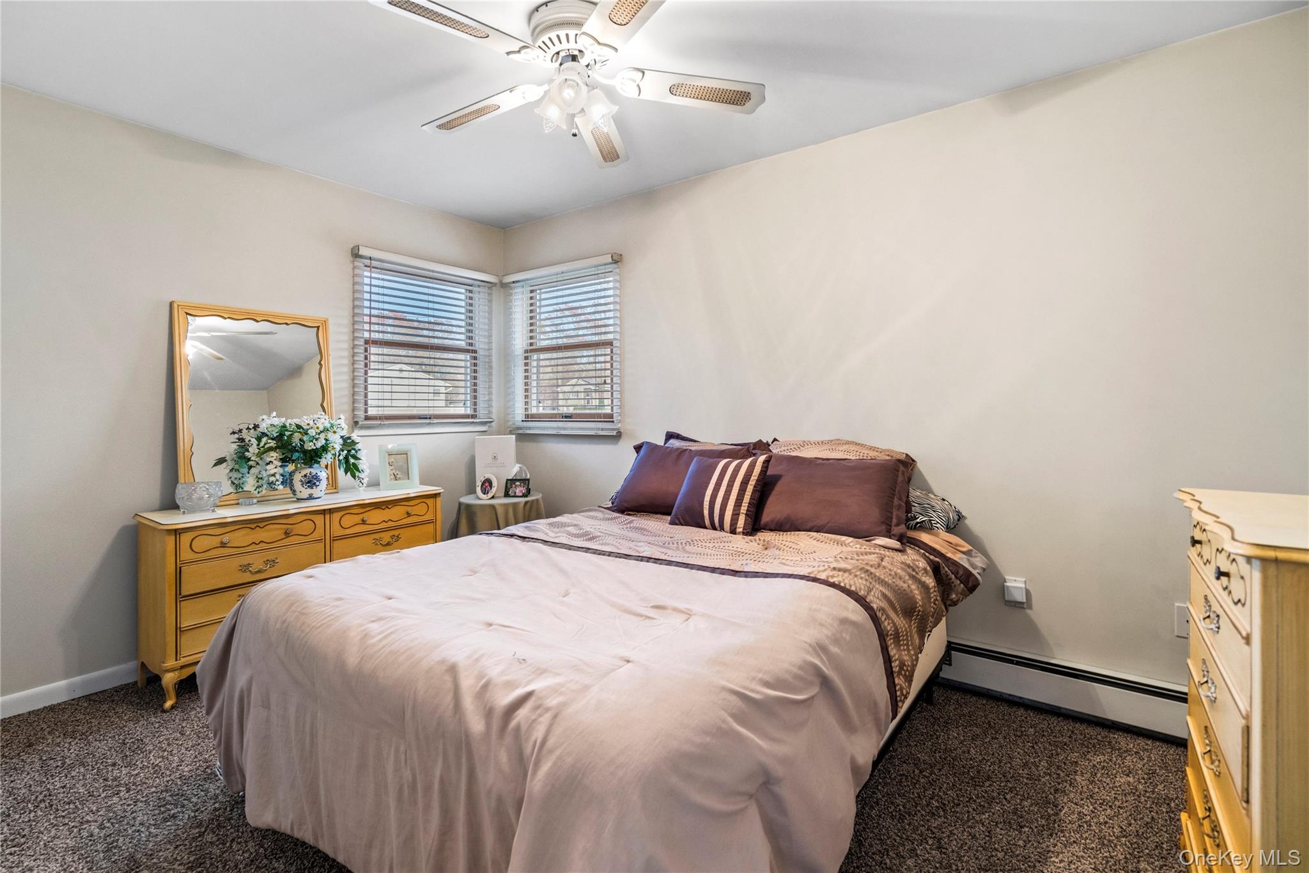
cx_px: 654
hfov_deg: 96.7
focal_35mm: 16
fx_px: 582
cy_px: 436
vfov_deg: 73.7
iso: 1000
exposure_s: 1/10
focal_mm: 16
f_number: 5.6
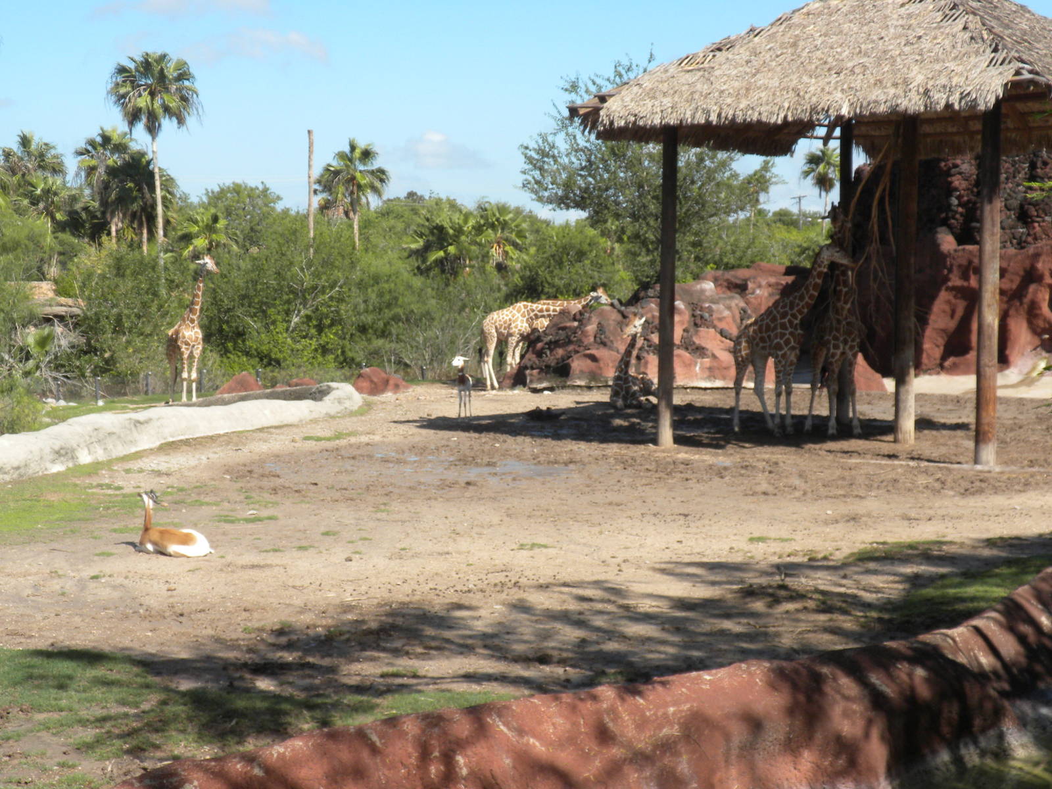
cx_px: 526
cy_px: 394
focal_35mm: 60
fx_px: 1823
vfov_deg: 24.4
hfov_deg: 32.2
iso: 86
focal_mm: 10.7
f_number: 4.7
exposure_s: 1/458
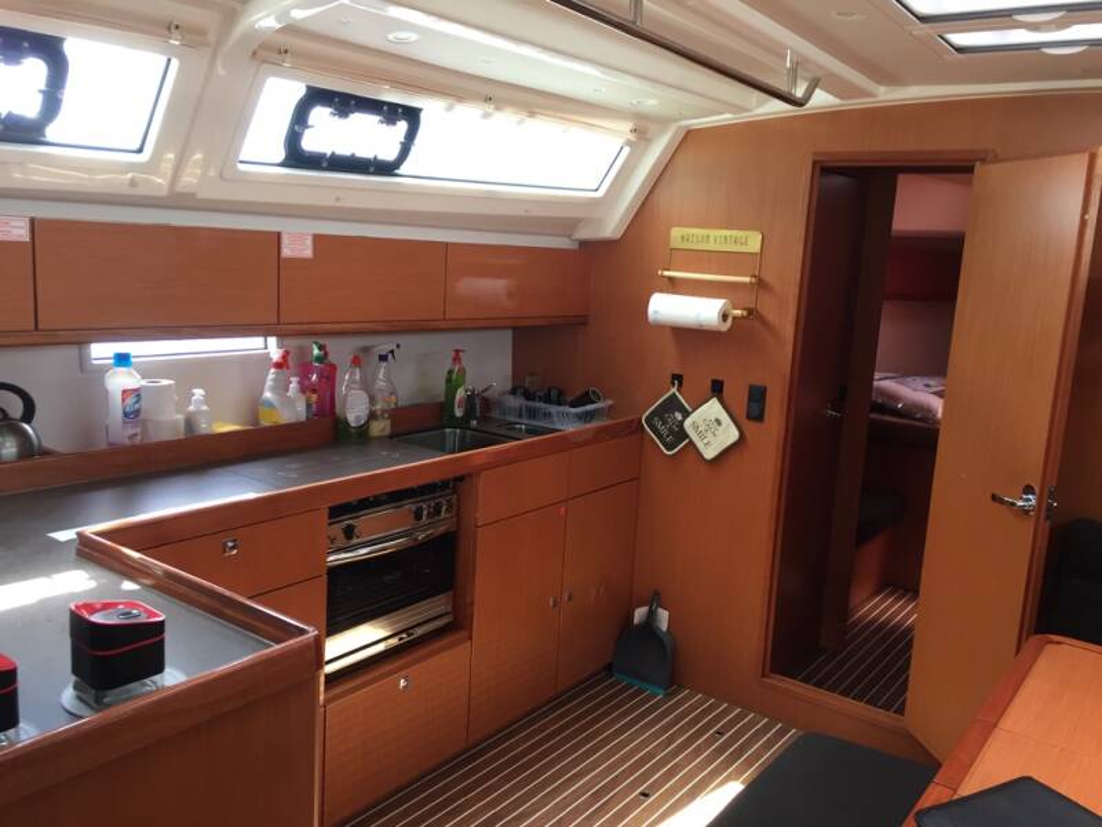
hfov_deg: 61.7
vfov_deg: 48.2
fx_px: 923
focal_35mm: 29
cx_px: 551
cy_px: 414
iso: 40
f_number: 2.2
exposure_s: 1/33
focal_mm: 4.15
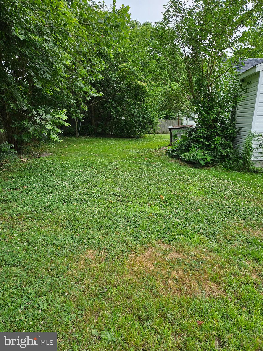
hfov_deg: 58.9
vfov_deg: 73.9
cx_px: 132
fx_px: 233
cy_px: 176
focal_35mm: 23
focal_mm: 5.4
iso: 25
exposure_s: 1/809
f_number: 1.8
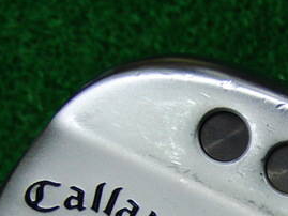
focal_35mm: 88
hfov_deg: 21.2
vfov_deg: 16.2
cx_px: 308
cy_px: 250
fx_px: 732
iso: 320
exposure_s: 1/80
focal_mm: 6.42
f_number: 3.6
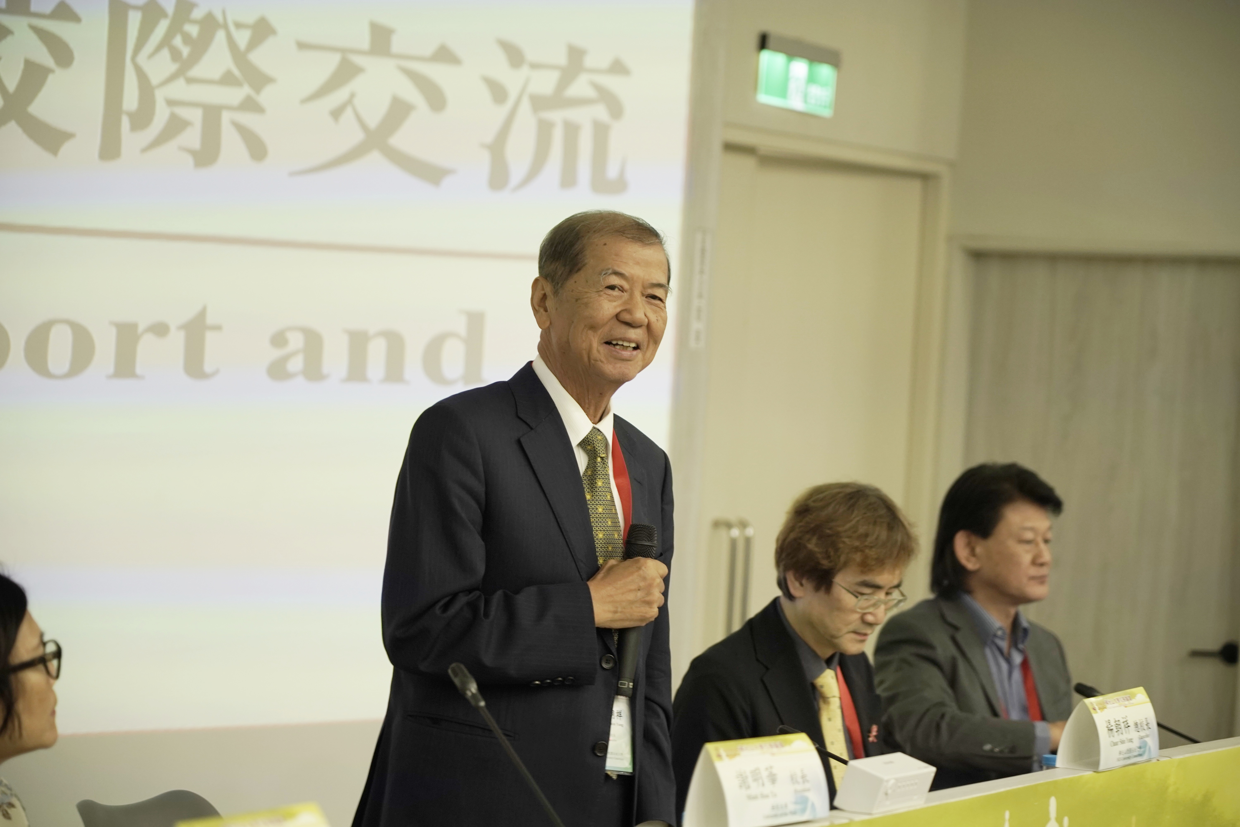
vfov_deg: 13.3
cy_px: 414
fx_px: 3548
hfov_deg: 19.8
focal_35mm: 103
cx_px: 620
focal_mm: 103
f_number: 4
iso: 1250
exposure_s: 1/100
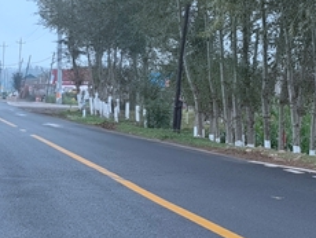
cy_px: 85
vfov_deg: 9.6
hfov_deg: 12.7
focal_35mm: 155
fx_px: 1416
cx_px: 153
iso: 50
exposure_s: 1/796
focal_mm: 5.54
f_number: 1.8
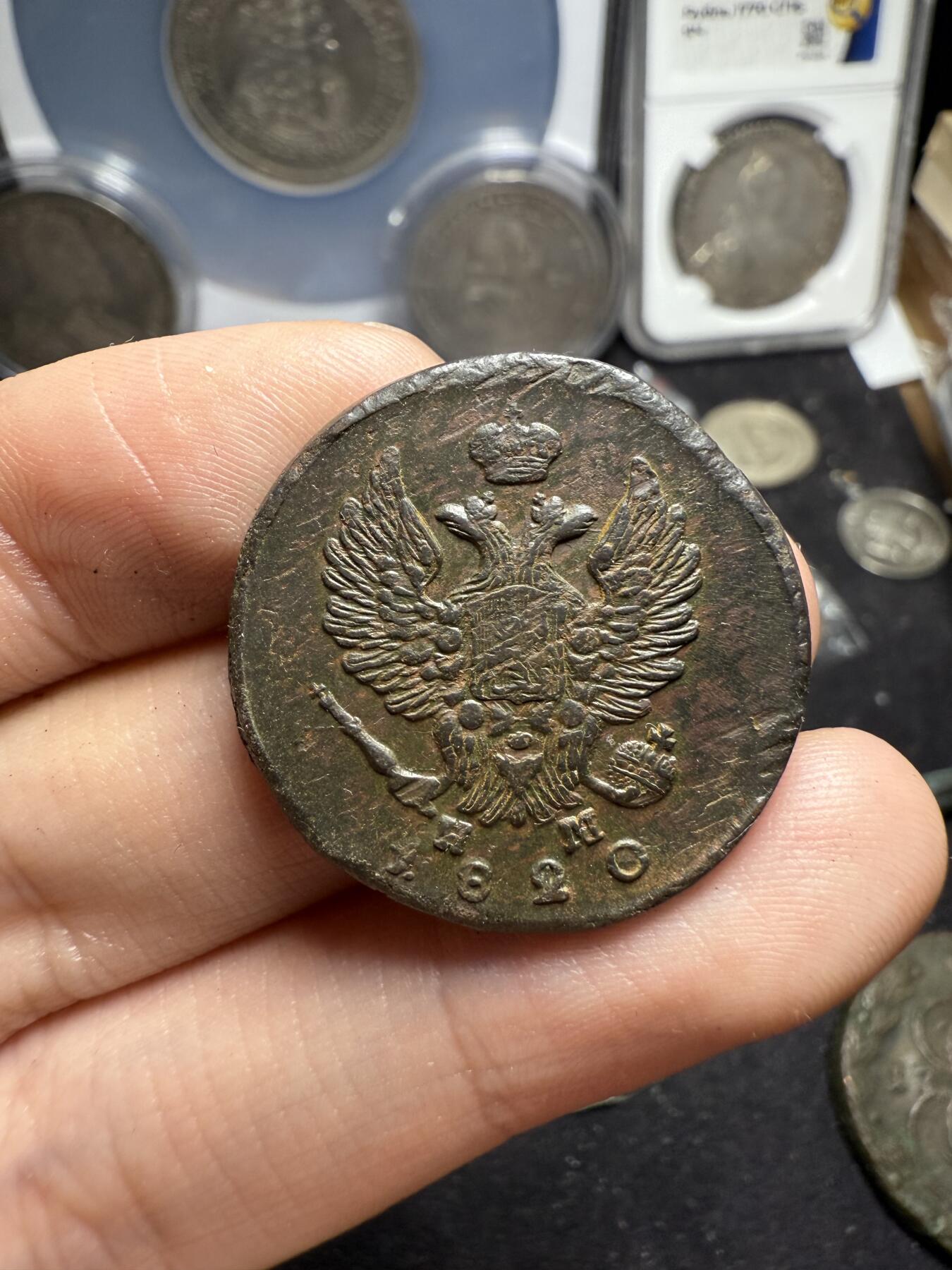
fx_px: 880
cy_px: 635
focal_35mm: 24
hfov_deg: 56.8
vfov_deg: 71.6
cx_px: 476
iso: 100
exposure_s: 1/99
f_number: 2.2
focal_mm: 2.22
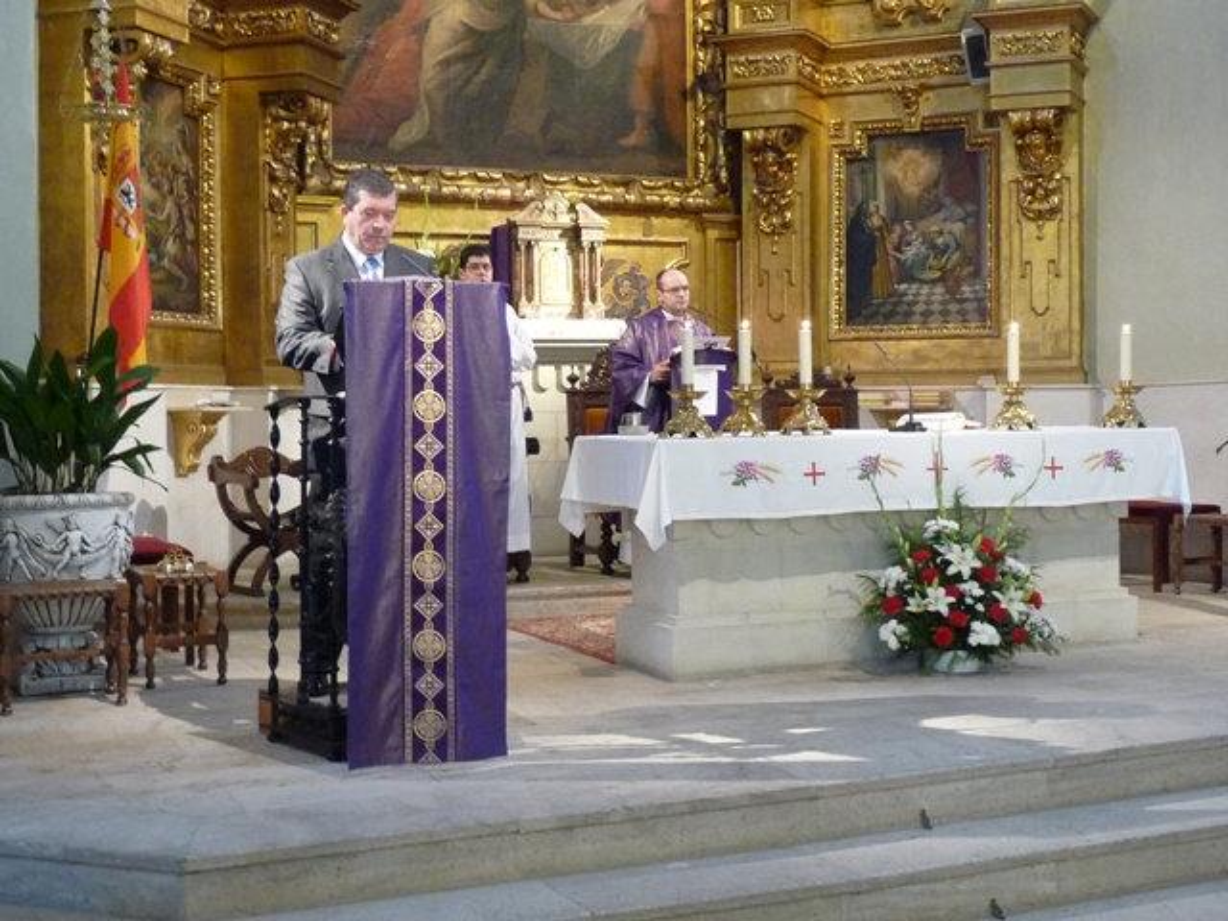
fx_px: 1703
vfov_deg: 30.3
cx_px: 614
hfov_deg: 39.7
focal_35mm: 48
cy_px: 460
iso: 400
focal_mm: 6
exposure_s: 1/10
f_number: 3
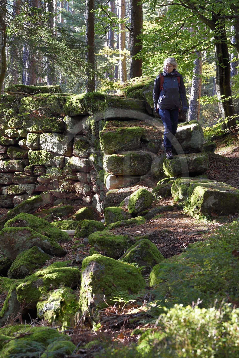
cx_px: 120
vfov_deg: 18.6
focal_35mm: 110
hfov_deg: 12.4
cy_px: 179
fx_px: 1097
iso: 800
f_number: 10
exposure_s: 1/50
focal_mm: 110
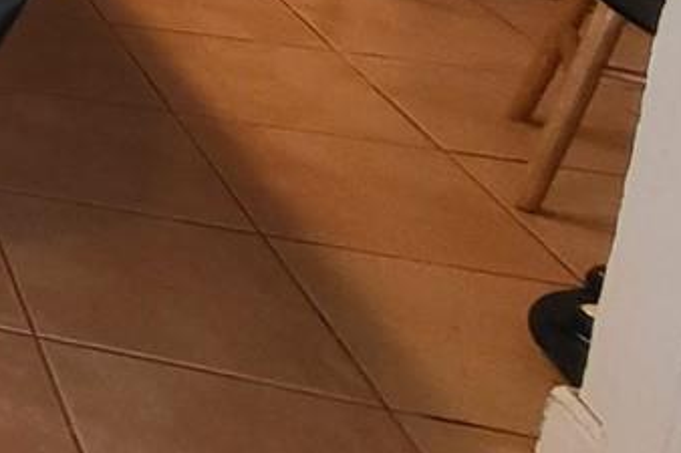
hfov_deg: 16.9
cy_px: -334
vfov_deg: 17.6
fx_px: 1210
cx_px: -826
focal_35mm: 64
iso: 320
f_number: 2.2
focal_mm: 1.74
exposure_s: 1/60
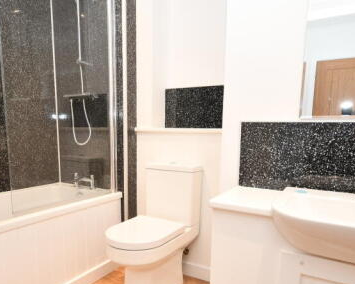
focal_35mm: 26
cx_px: 174
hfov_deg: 66.0
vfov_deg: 54.3
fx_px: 273
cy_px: 178
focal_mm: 10
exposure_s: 1/60
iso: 640
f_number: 4
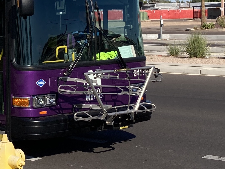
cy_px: 40
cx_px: -64
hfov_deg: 23.4
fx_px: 481
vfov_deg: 19.7
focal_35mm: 74
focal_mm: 3.99
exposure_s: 1/2558
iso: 25
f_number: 1.8
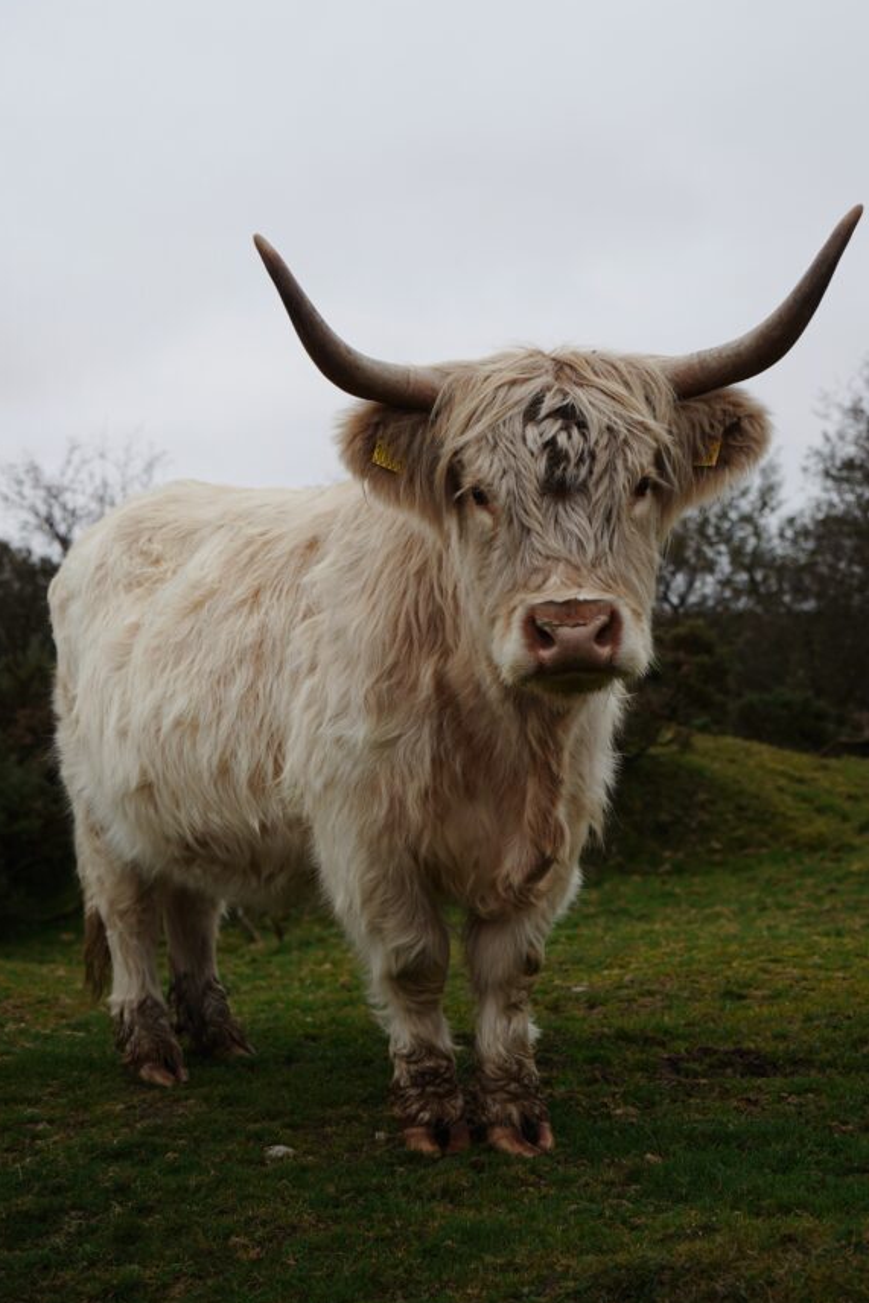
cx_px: 415
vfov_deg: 36.2
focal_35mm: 55
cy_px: 566
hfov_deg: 24.6
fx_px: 1990
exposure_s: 1/100
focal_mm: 46
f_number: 4
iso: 200
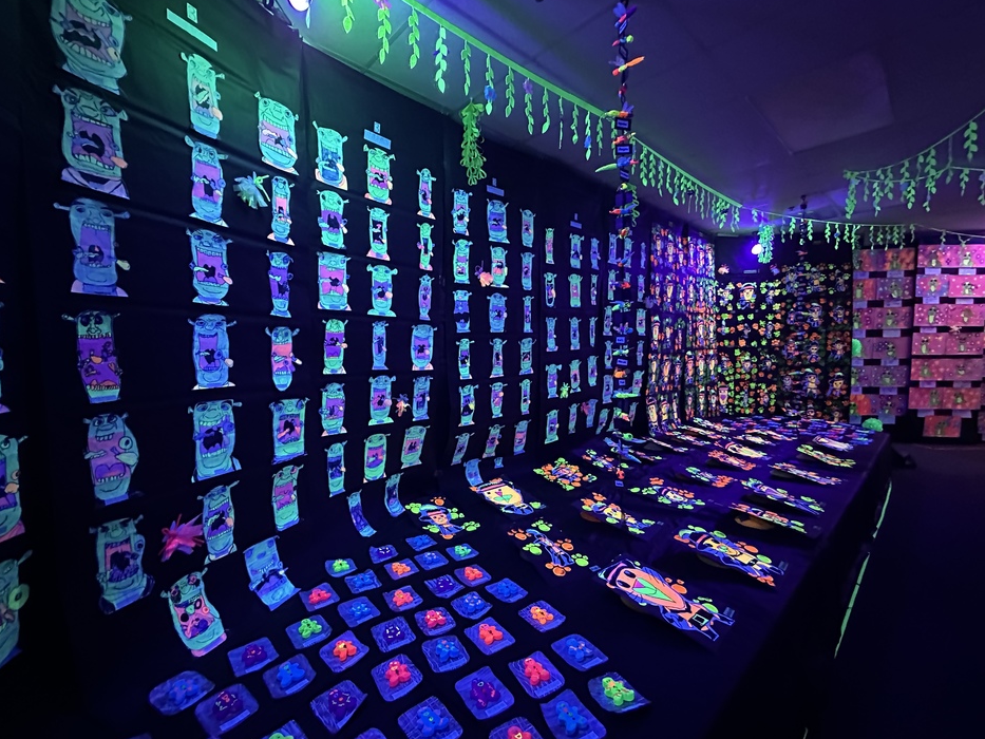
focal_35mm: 15
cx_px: 474
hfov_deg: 98.1
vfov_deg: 81.7
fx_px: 427
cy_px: 380
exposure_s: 1/30
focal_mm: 2.22
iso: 1250
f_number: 2.2
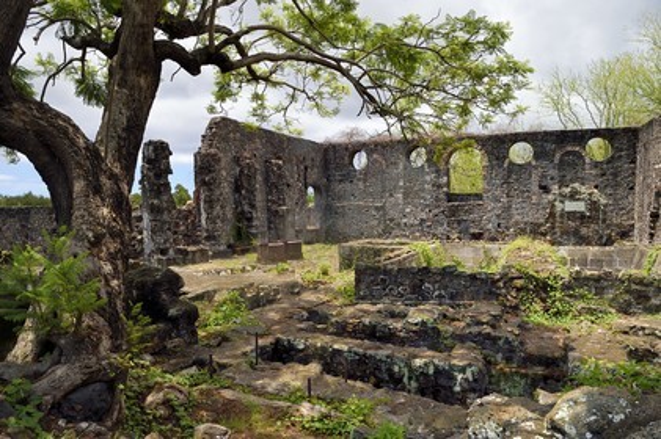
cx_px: 330
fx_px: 440
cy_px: 220
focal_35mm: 24
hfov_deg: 73.8
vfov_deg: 53.1
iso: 200
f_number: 18
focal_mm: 24
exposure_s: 1/125
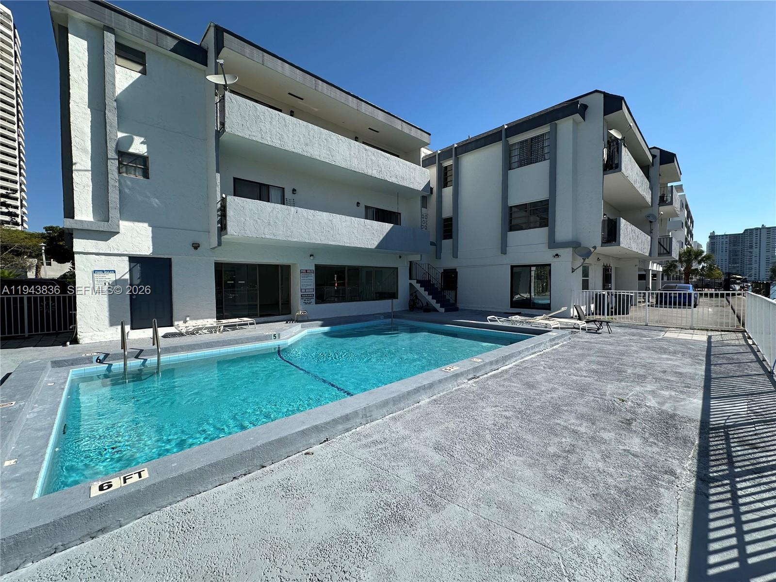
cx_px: 388
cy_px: 291
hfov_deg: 102.1
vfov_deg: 85.7
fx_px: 314
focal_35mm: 14
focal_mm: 2.22
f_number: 2.2
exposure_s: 1/2020
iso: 50
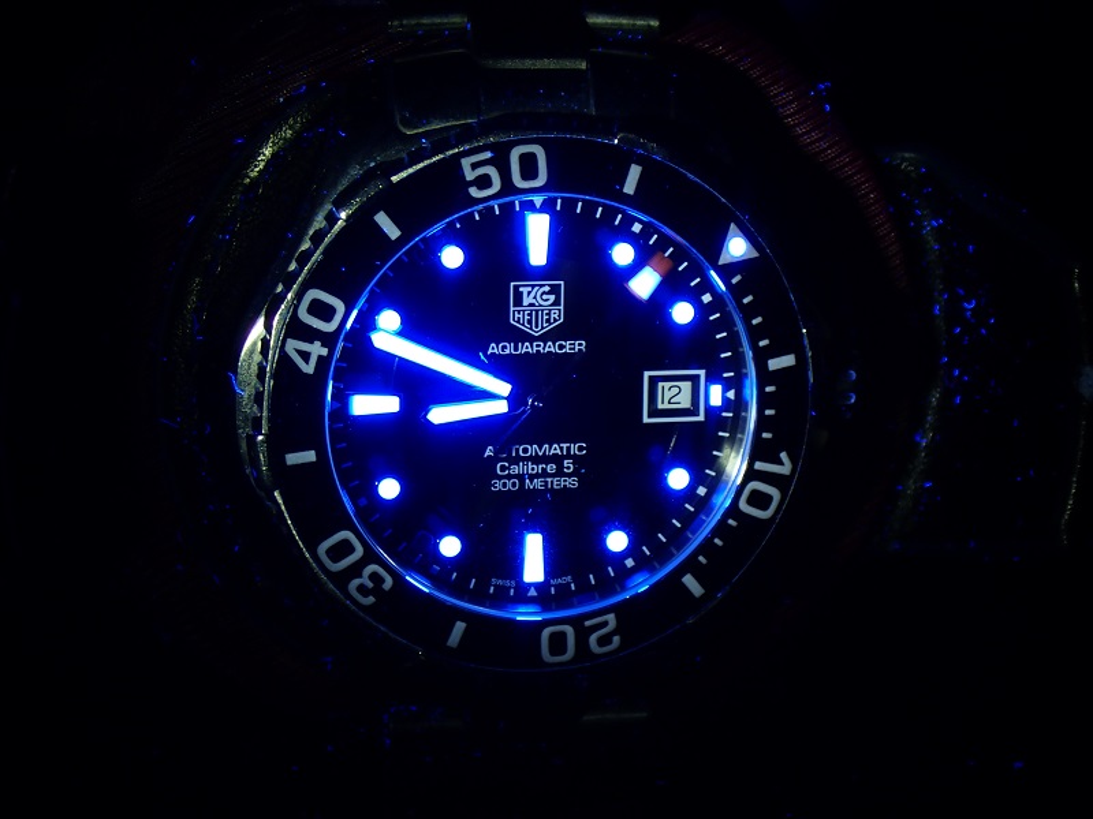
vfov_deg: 14.8
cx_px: 546
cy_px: 410
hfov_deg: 19.6
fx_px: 3157
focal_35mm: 100
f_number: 6.3
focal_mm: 18
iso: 100
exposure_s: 1
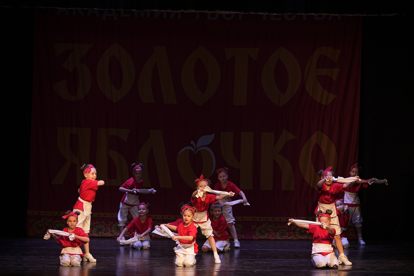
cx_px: 207
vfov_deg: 11.9
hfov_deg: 17.8
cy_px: 138
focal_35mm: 115
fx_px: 1322
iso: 500
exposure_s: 1/400
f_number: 2.8
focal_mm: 115
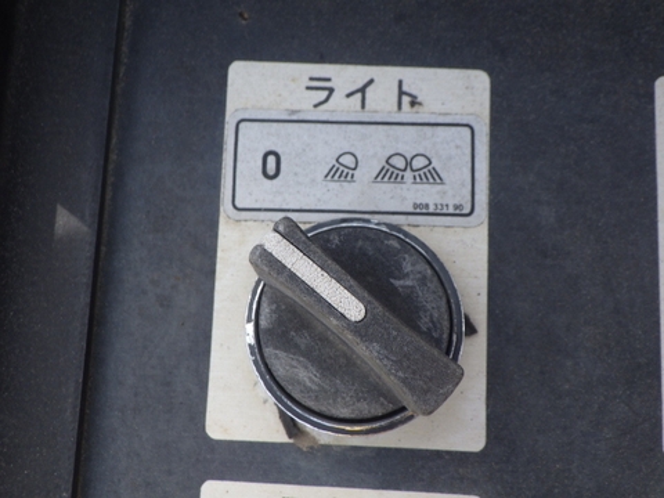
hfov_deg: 44.8
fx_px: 806
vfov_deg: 34.3
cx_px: 332
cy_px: 249
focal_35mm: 42
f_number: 5
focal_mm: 7.5
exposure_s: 1/250
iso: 125
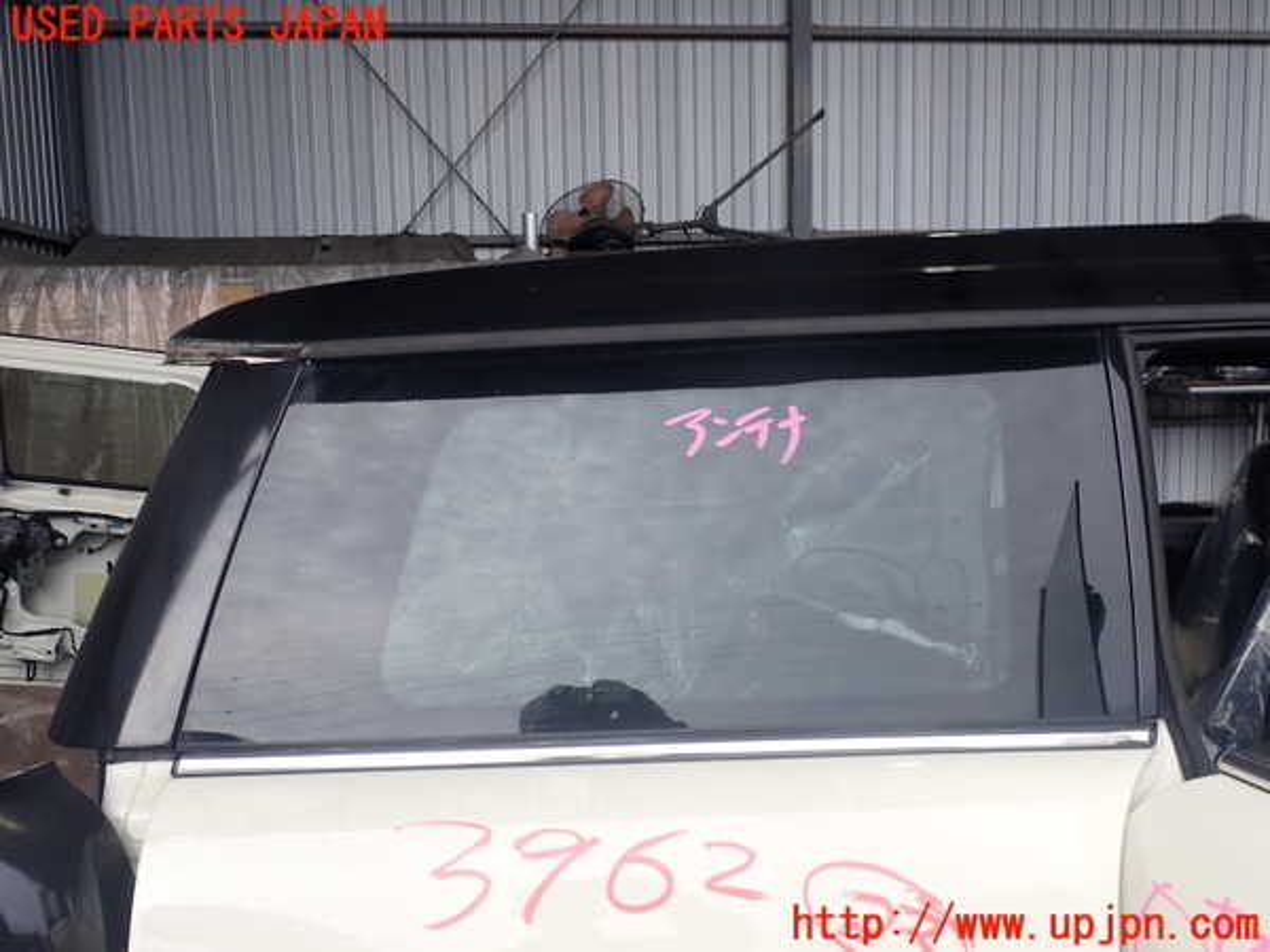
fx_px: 1101
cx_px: 635
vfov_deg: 46.8
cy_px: 476
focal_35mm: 30
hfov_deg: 60.0
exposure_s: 1/320
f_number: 3.2
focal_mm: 5.4
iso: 100
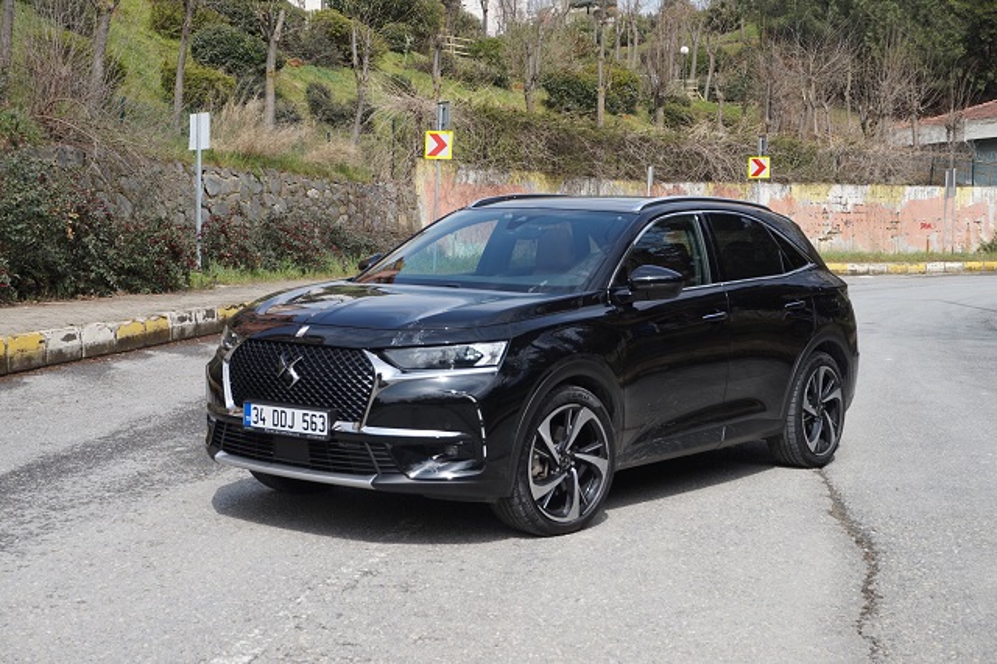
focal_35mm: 54
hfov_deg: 36.9
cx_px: 498
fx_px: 1495
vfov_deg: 25.0
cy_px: 332
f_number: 8
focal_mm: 36
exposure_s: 1/200
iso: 100
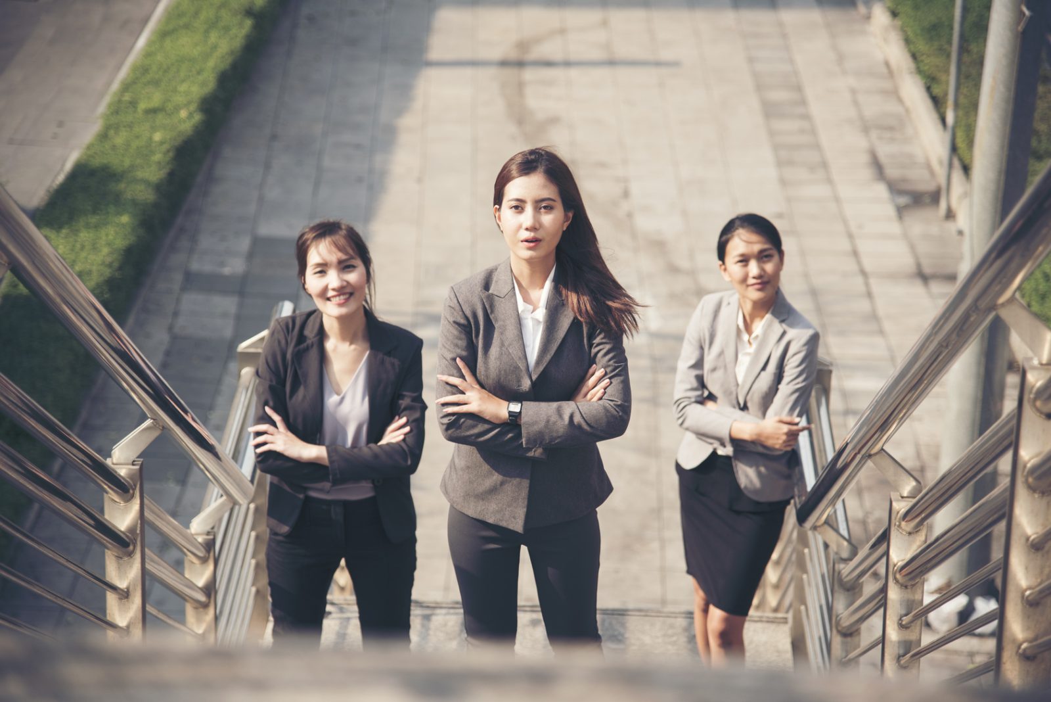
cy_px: 351
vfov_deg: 13.7
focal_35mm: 100
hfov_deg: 20.4
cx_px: 526
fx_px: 2920
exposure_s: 1/1000
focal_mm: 100
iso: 200
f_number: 4
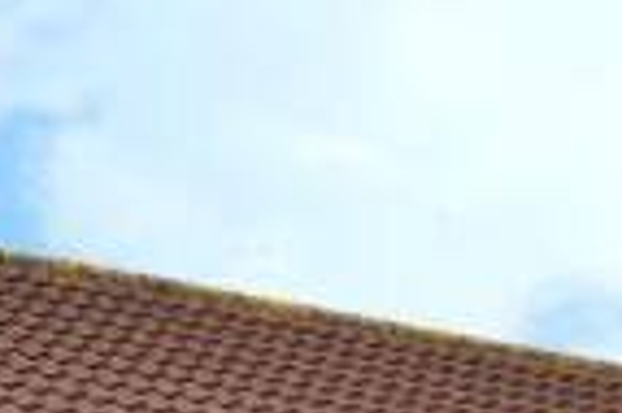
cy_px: 946
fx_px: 3003
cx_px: 463
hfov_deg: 11.8
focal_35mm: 174
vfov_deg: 7.4
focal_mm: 38
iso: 160
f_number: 8
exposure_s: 1/50
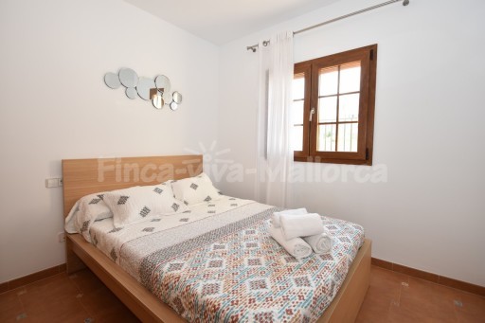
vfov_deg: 72.0
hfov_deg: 95.0
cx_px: 242
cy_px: 162
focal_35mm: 16
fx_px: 222
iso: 400
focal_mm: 11
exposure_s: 1/100
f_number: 5
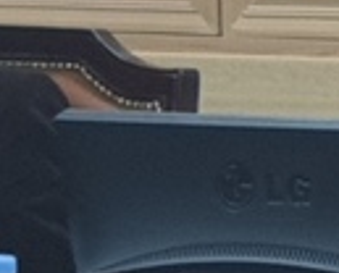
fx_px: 2526
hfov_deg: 7.2
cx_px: 838
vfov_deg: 6.1
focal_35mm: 251
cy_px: -76
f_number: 2.4
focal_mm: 6
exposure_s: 1/30
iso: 64
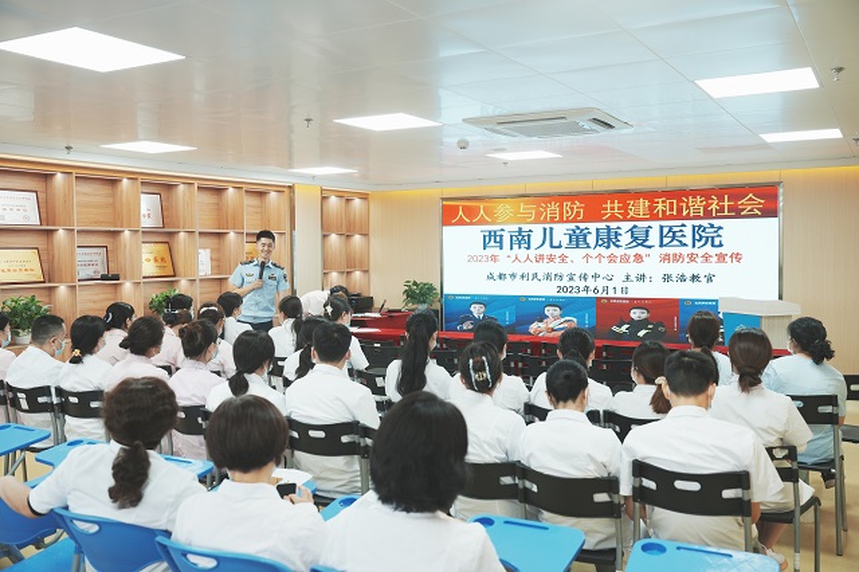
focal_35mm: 33
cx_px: 430
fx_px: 787
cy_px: 286
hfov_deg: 57.2
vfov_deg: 39.9
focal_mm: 33
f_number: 4
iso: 400
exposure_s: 1/100
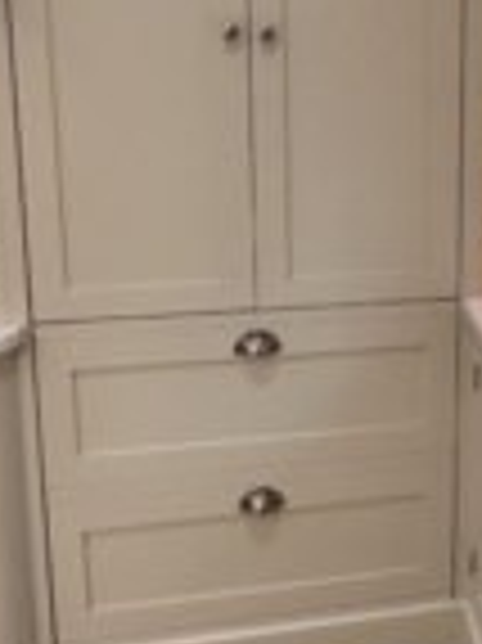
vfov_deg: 39.5
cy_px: 167
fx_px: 874
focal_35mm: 47
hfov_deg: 29.3
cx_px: 455
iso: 250
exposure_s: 1/100
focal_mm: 2.22
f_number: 2.2
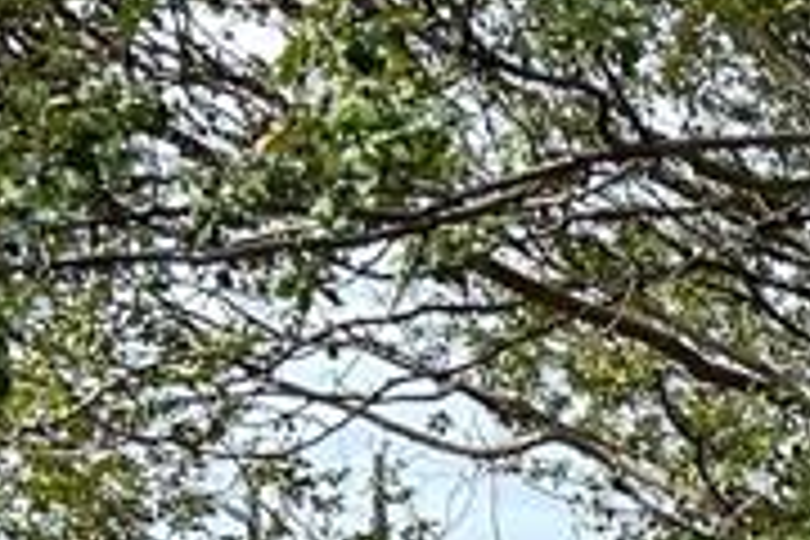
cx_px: 1634
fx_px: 3465
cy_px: 1089
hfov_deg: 11.9
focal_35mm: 154
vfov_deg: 8.4
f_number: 1.5
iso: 50
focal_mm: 5.7
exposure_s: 1/1377
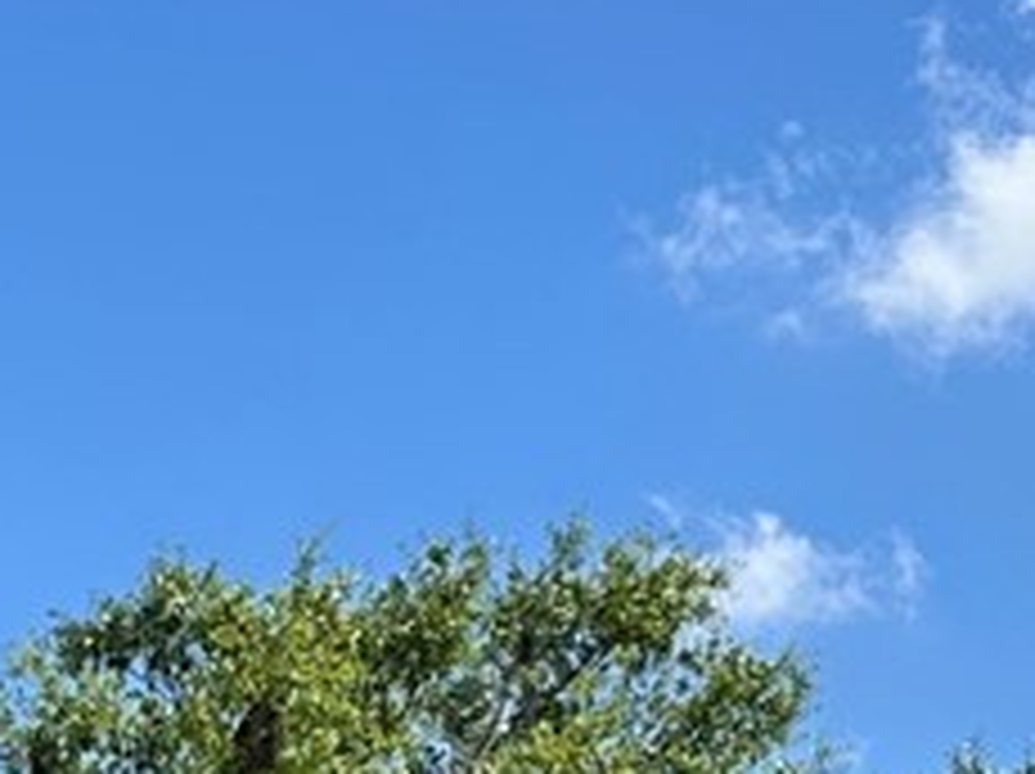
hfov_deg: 11.8
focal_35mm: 167
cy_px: 1202
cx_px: 99
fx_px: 4988
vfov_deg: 8.6
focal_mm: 6.86
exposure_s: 1/4348
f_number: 1.78
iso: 80
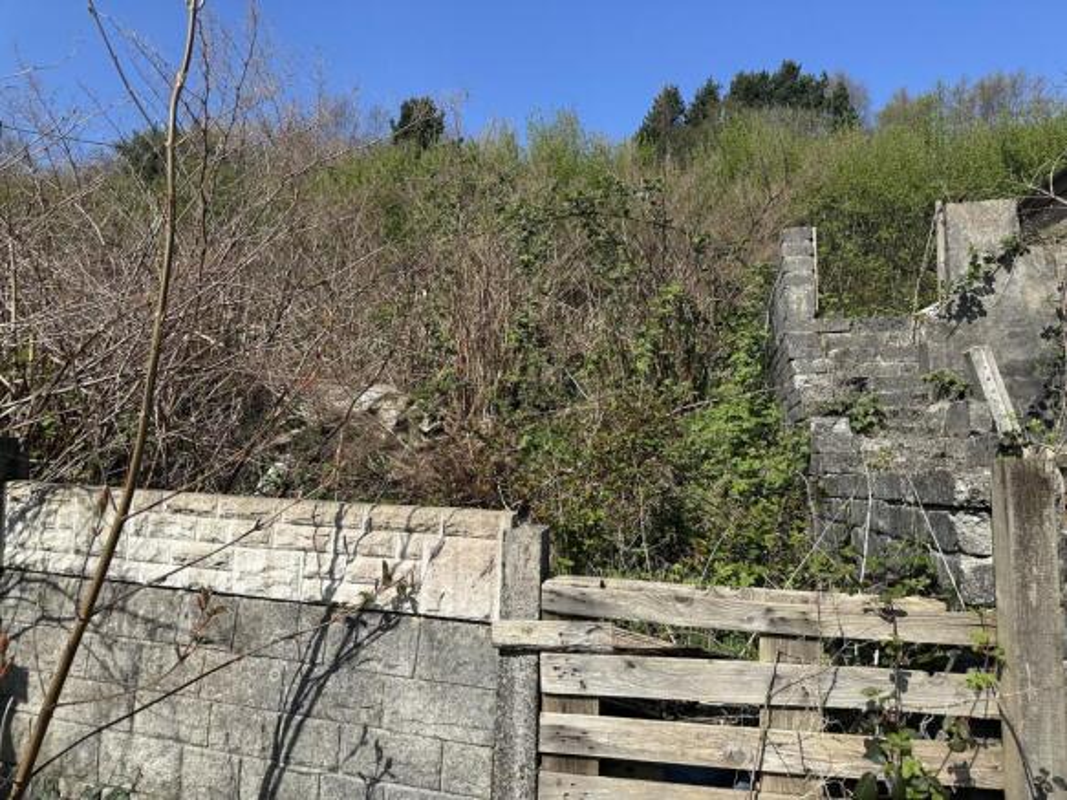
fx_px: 740
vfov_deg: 56.8
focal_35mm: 24
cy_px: 400
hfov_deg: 71.6
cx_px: 534
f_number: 1.78
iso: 80
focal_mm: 6.86
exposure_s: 1/3861
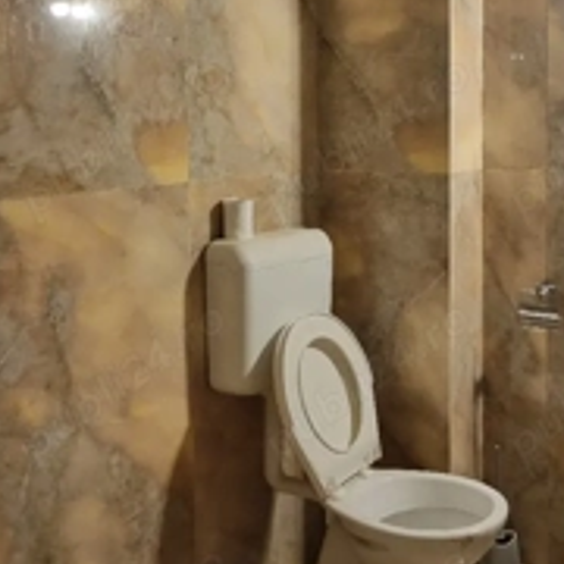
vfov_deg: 33.0
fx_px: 940
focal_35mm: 51
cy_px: 175
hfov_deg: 32.7
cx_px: 429
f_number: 1.8
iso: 320
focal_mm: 5.4
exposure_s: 1/50
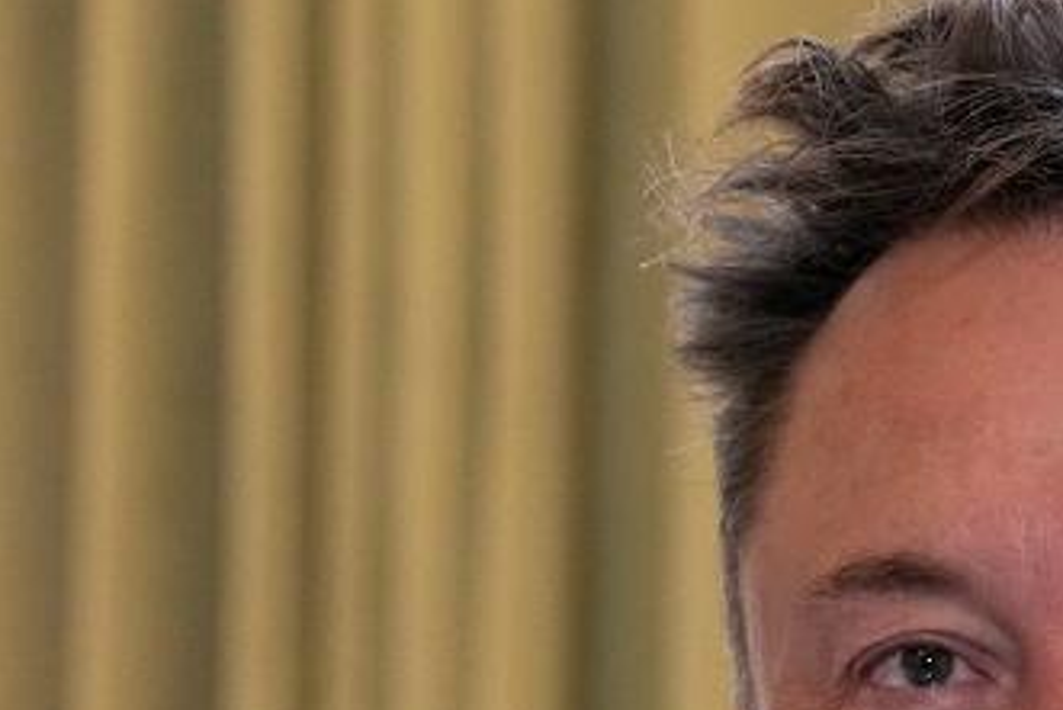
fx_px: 9837
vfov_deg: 4.1
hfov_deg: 6.2
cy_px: 663
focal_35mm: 333
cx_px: 1114
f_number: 5.6
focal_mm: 151
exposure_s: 1/640
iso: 5000
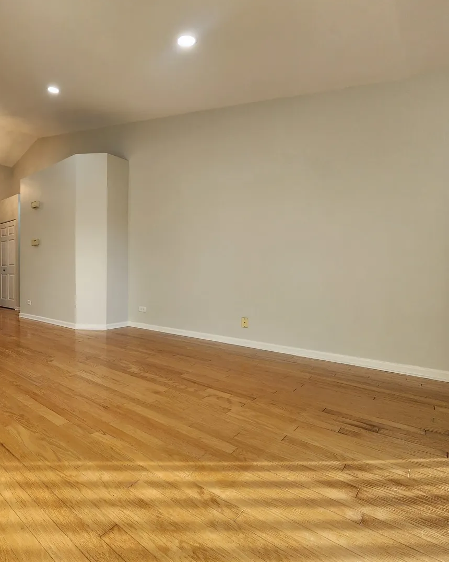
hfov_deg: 68.8
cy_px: 280
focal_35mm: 17
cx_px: 84
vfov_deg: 89.6
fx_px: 282
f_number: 2.2
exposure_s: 1/120
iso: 100
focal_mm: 2.2
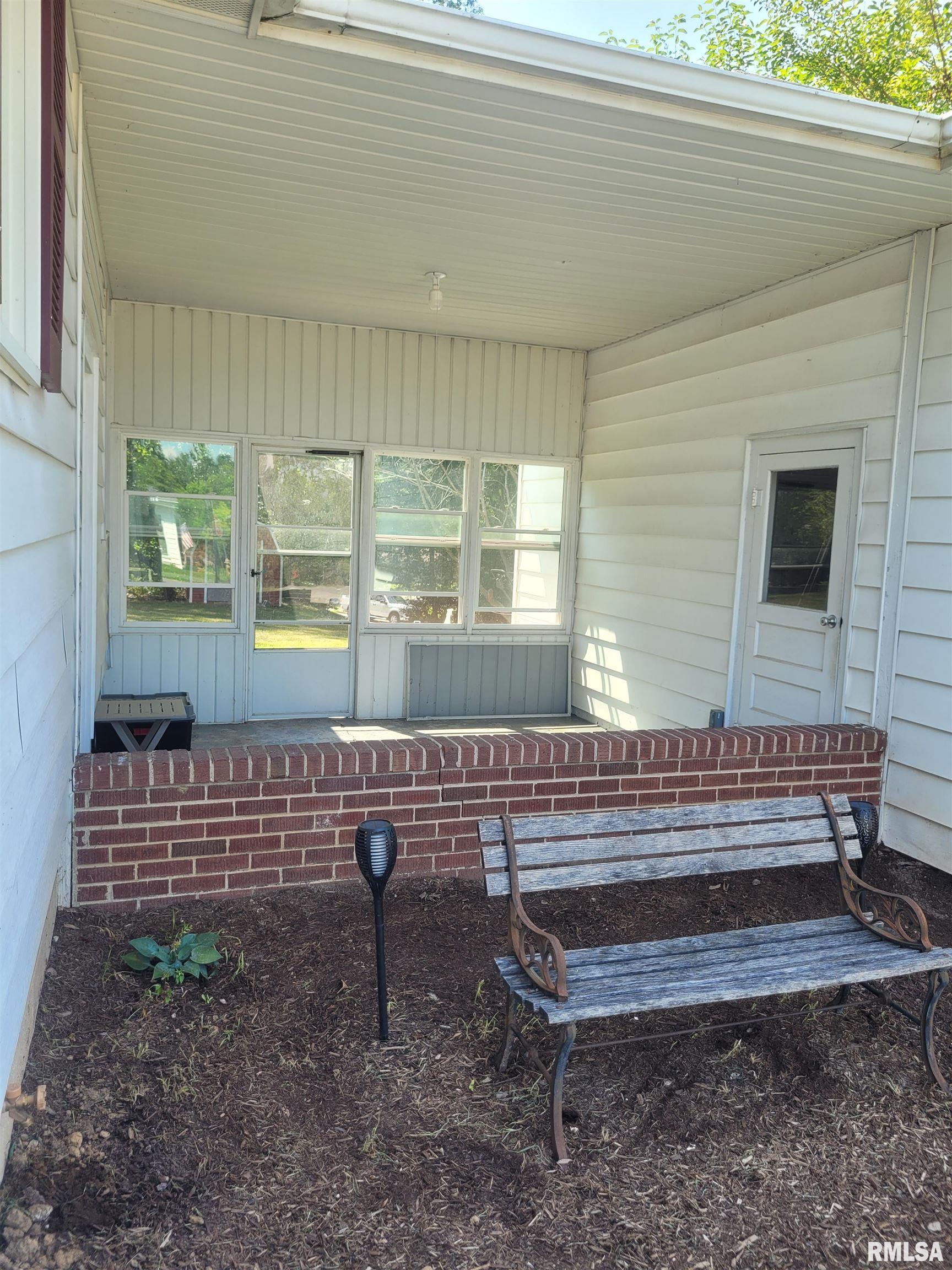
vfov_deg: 67.3
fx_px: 953
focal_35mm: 26
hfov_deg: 53.1
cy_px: 635
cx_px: 476
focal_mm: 5.4
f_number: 1.8
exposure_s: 1/267
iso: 40
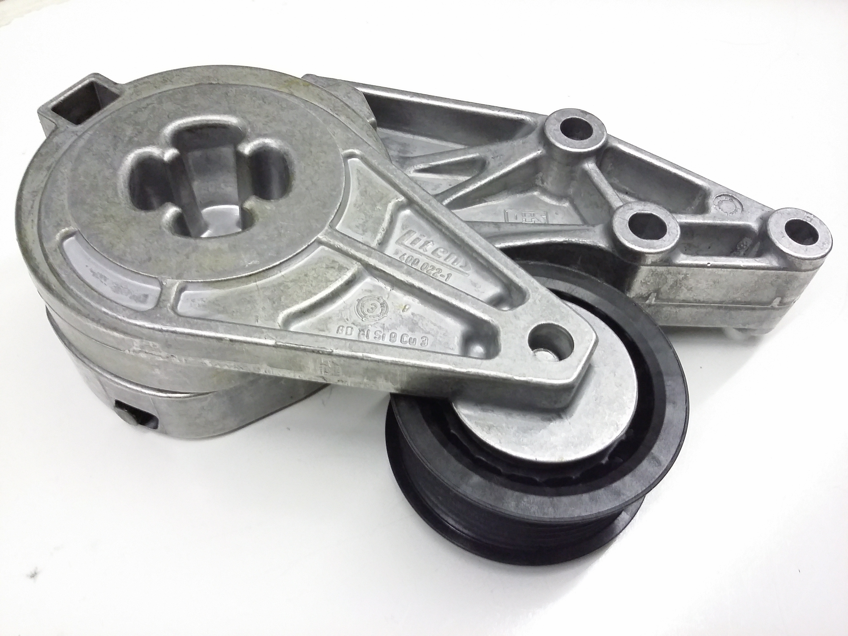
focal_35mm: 32
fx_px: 784
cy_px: 318
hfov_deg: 56.8
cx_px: 424
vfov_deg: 44.2
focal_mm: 3.4
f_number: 2.4
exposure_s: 1/15
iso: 250
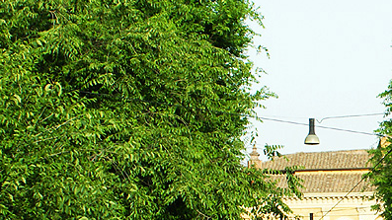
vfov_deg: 7.4
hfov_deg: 13.1
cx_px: 383
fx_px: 1683
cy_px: 285
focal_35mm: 162
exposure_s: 1/320
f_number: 5.6
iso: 200
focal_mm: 40
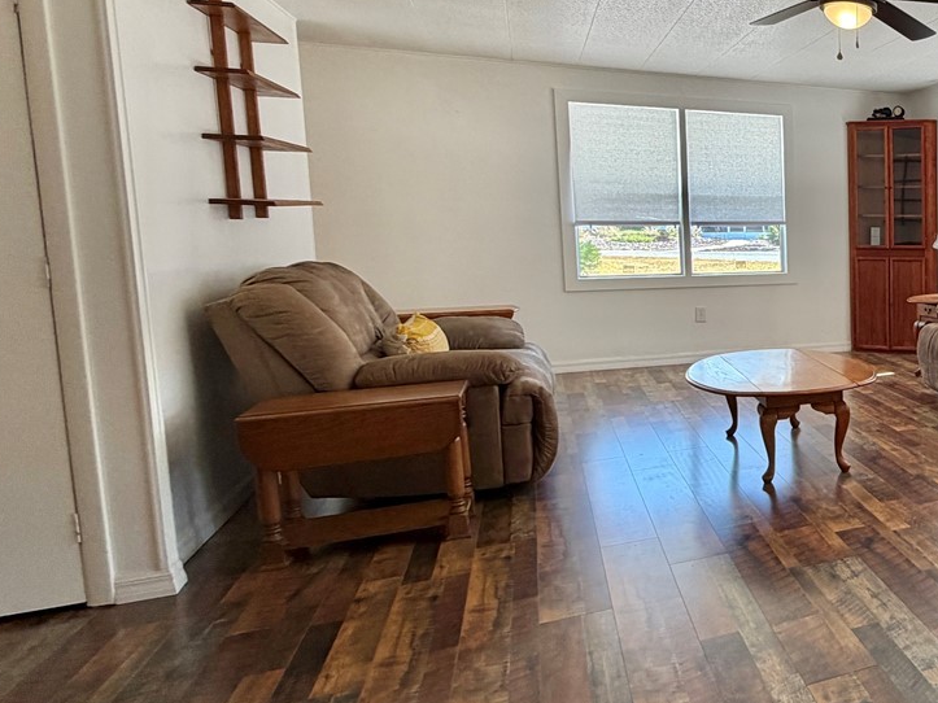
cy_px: 307
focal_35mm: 31
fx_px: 840
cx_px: 1018
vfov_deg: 45.3
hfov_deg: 45.0
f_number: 2.2
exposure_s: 1/120
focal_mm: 2.22
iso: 100
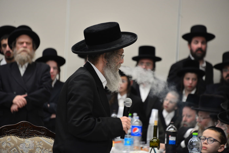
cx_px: 114
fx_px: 1909
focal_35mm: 300
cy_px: 76
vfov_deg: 4.6
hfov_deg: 6.9
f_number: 5.6
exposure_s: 1/100
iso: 1000
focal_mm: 300
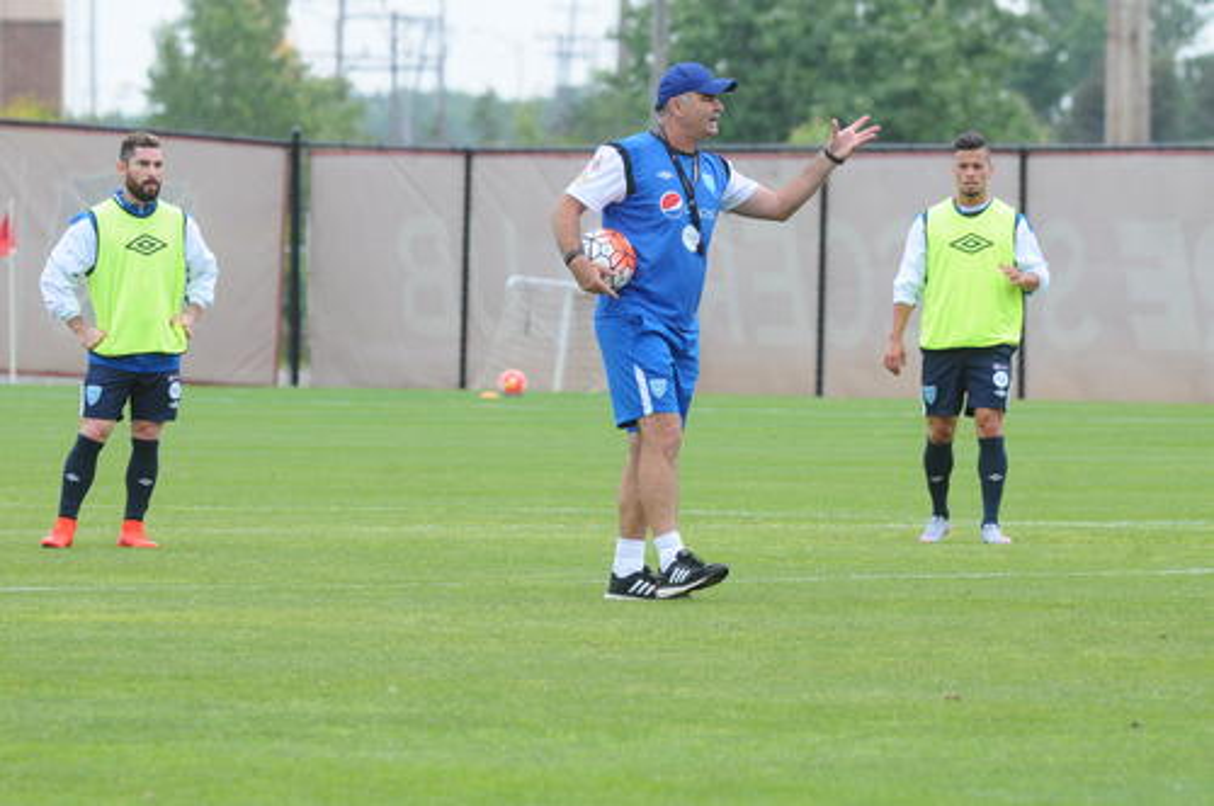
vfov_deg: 3.0
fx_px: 15155
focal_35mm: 450
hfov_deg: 4.6
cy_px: 403
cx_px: 607
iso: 400
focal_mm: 300
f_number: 9
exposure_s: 1/320
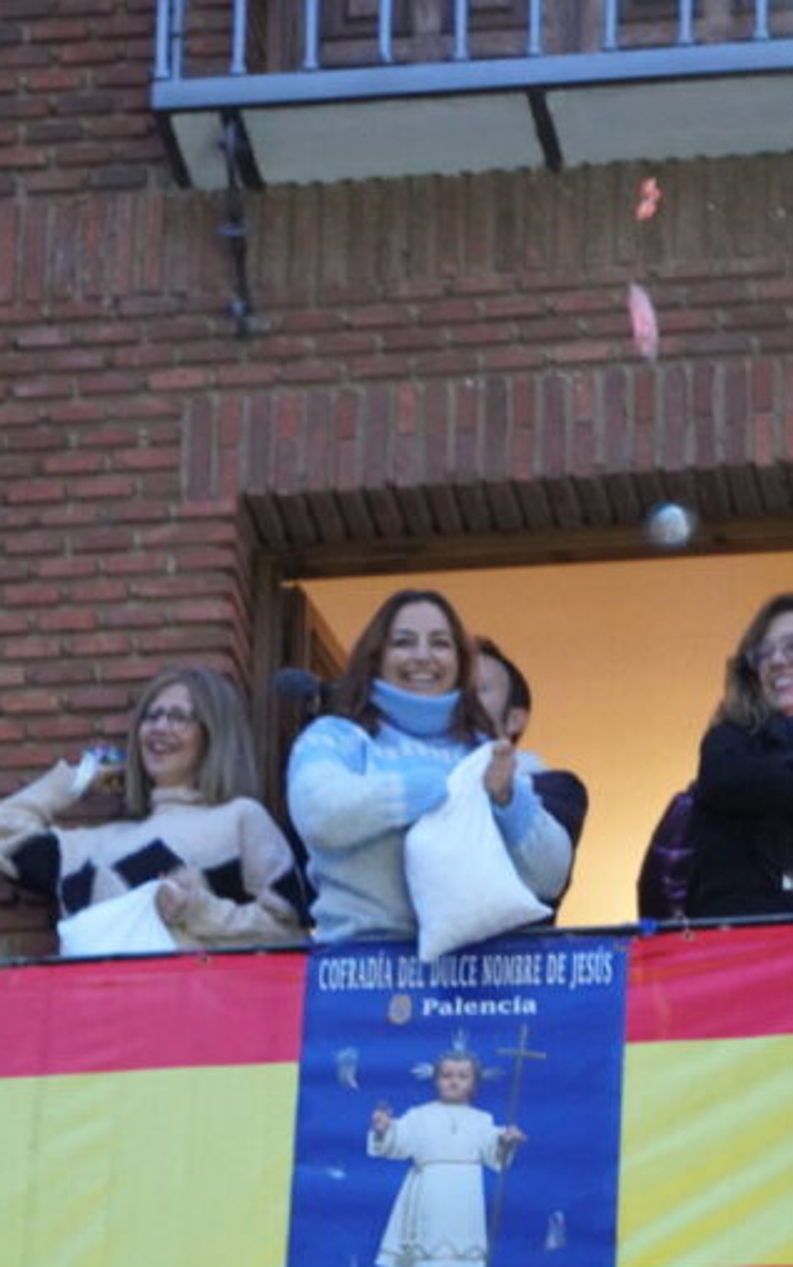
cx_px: 406
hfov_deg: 6.1
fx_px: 7418
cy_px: 636
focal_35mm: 215
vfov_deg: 9.8
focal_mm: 93
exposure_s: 1/60
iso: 6400
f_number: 5.6
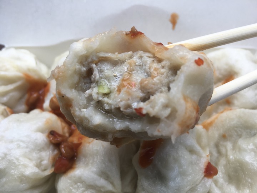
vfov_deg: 48.2
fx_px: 215
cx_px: 128
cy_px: 96
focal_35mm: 29
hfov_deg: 61.7
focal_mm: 4.15
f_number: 2.2
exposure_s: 1/239
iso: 25
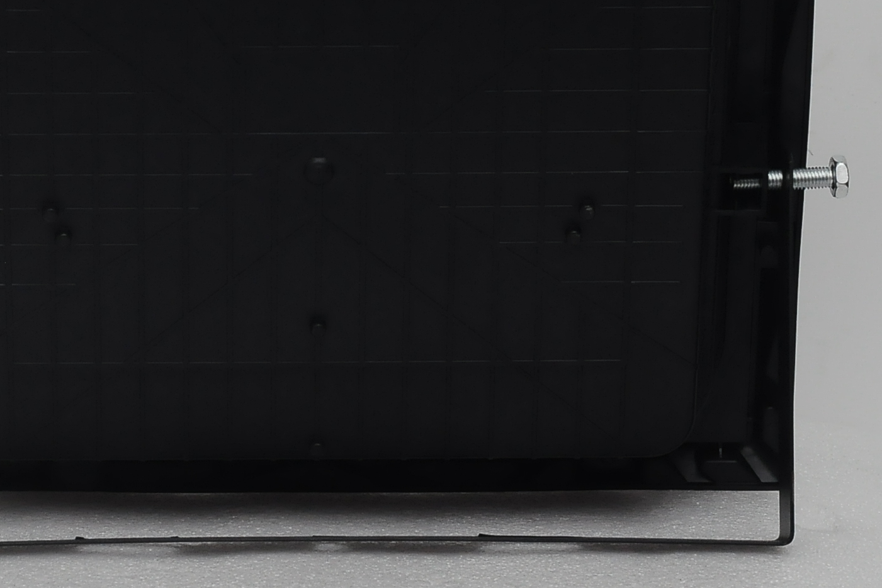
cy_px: 105
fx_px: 4214
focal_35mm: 172
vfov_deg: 8.0
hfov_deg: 11.9
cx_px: 254
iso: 1000
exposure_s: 1/100
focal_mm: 50
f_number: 8
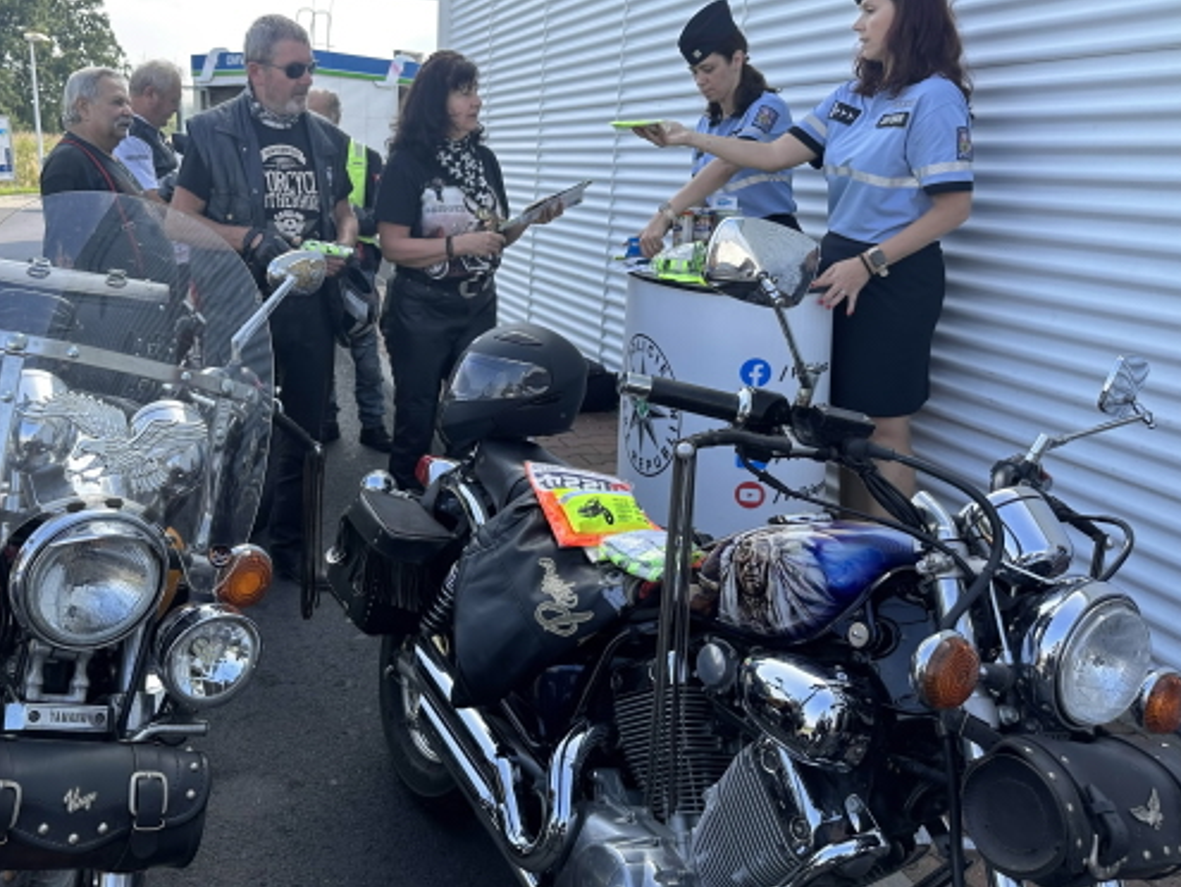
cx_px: 425
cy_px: 410
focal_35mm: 31
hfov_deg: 57.4
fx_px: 1058
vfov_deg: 45.5
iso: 80
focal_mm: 6.86
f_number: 1.78
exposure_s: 1/1131
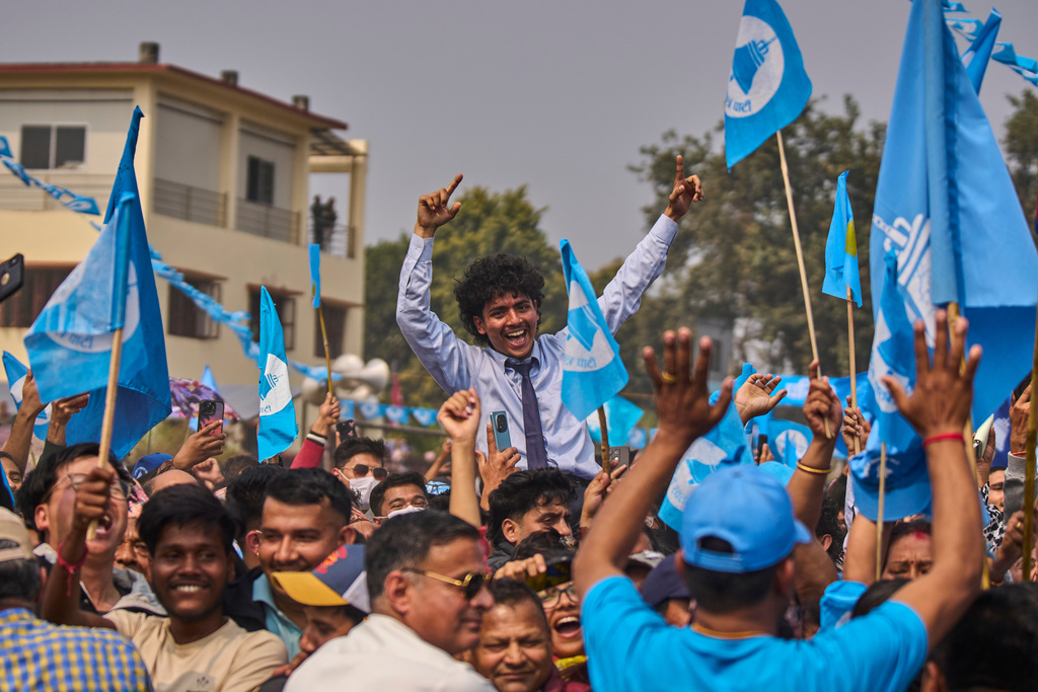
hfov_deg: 19.5
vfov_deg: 13.0
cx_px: 519
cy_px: 346
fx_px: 3028
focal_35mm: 105
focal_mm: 70
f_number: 2.8
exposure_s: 1/8000
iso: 400
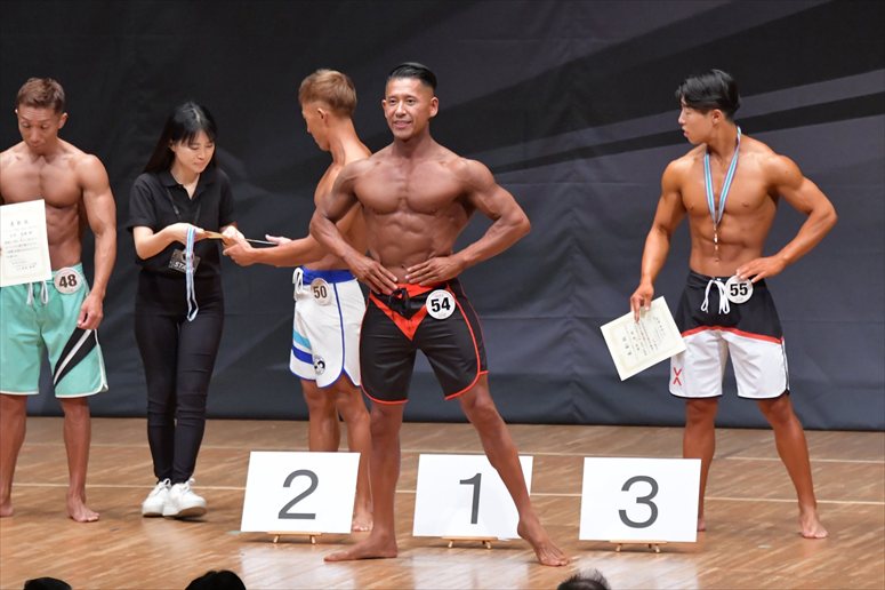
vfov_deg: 5.1
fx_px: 6634
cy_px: 295
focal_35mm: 270
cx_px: 442
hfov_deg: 7.6
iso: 8000
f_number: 5.6
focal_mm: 180
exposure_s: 1/400
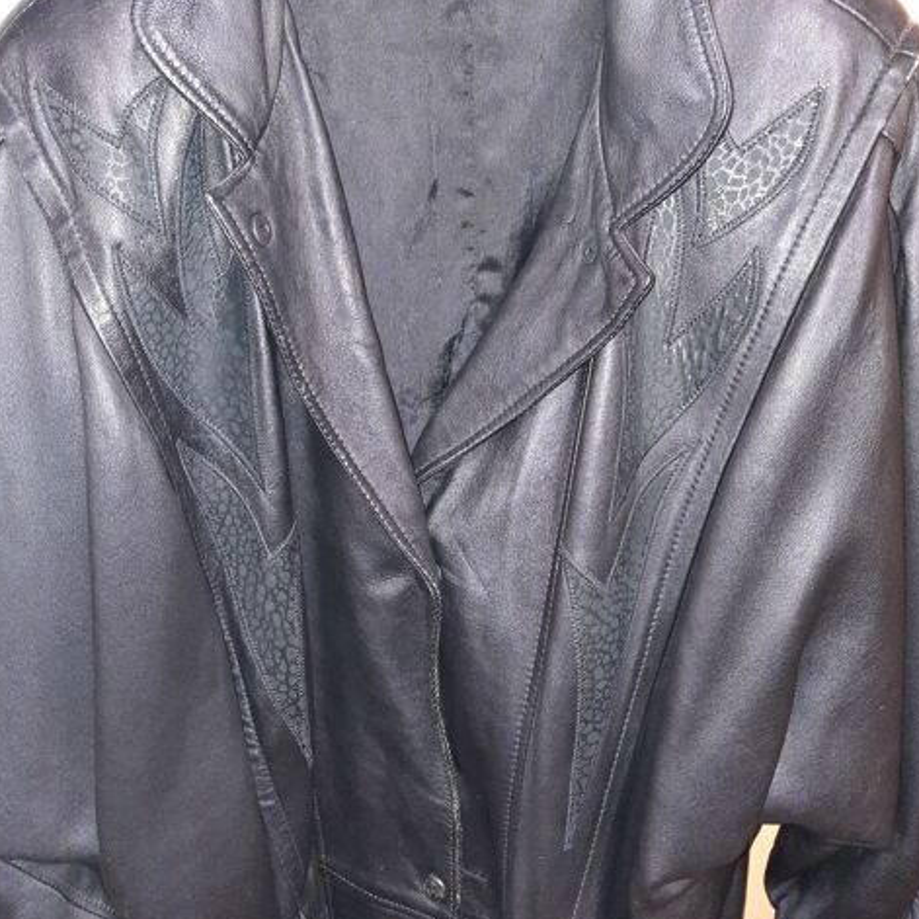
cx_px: 460
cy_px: 418
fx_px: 901
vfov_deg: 54.0
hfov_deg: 54.0
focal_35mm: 30
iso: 400
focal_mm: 4.6
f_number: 2
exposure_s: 1/25
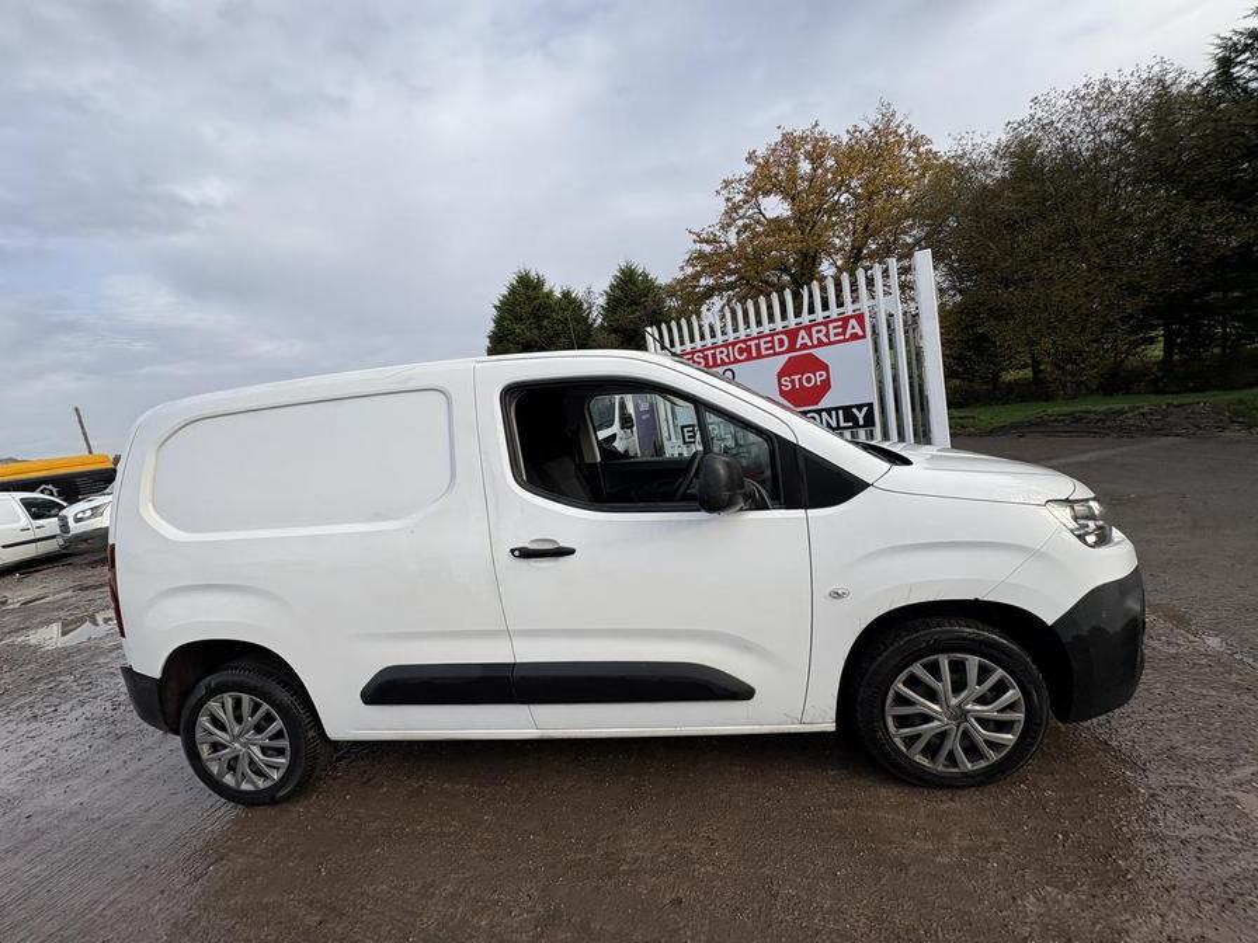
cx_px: 629
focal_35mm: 14
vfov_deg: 85.7
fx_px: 509
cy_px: 472
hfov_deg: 102.1
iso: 40
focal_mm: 2.22
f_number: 2.2
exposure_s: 1/1078
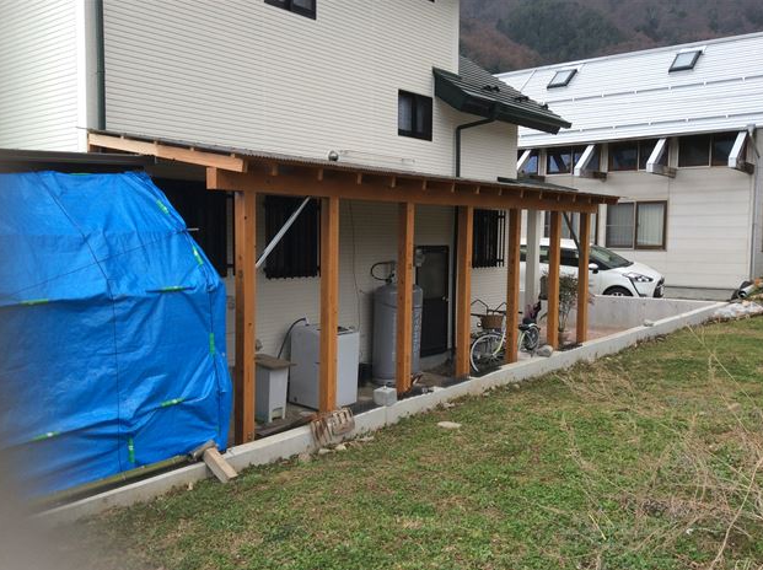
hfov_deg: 55.4
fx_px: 726
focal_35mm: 33
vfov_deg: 42.8
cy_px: 292
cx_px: 382
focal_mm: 3.3
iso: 32
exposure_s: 1/743
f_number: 2.4
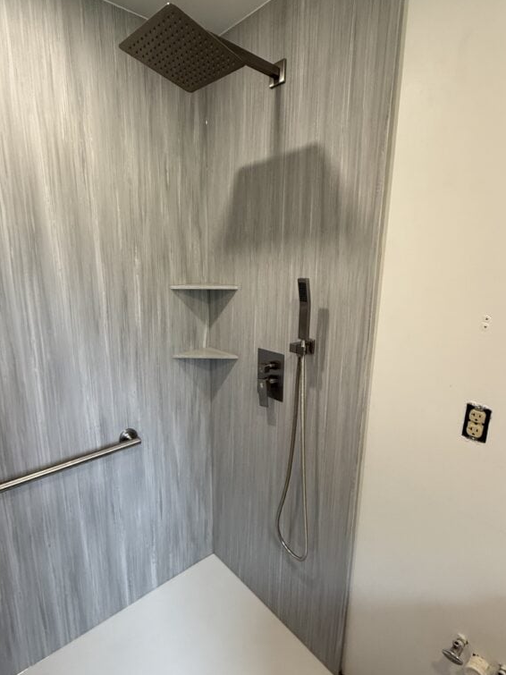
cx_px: 228
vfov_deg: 84.6
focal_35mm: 19
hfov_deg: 68.5
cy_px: 348
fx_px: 370
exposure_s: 1/114
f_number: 2.2
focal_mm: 2.22
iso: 250
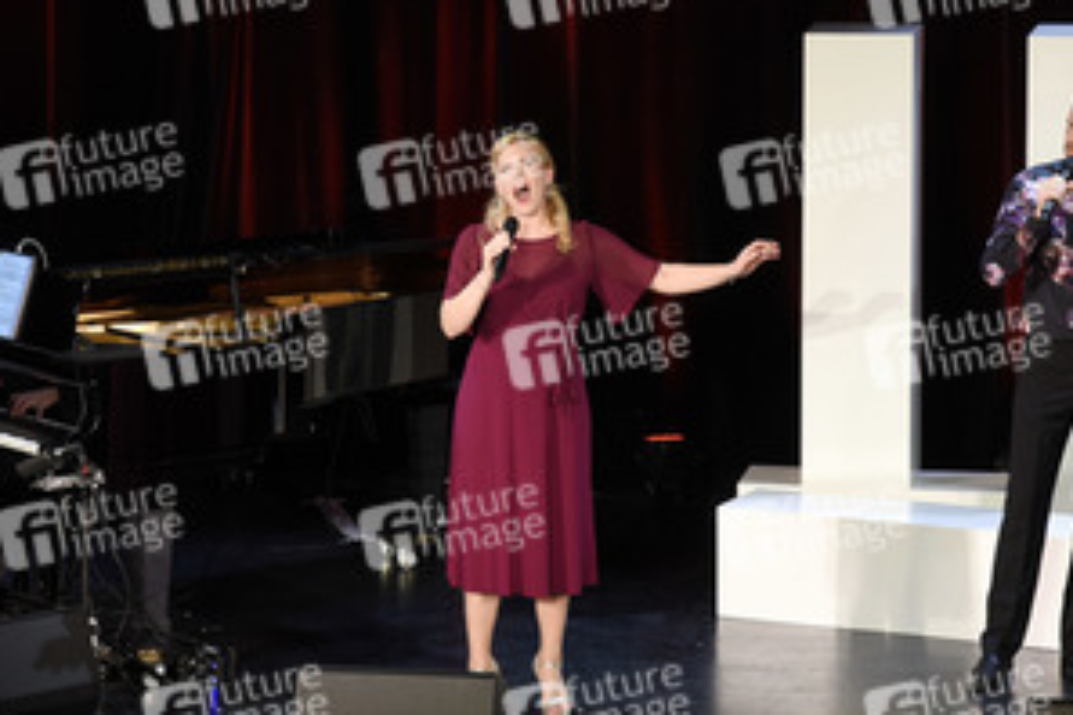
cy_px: 256
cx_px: 500
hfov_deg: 11.3
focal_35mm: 182
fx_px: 5424
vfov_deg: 7.5
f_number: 6.3
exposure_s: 1/60
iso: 1000
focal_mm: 120
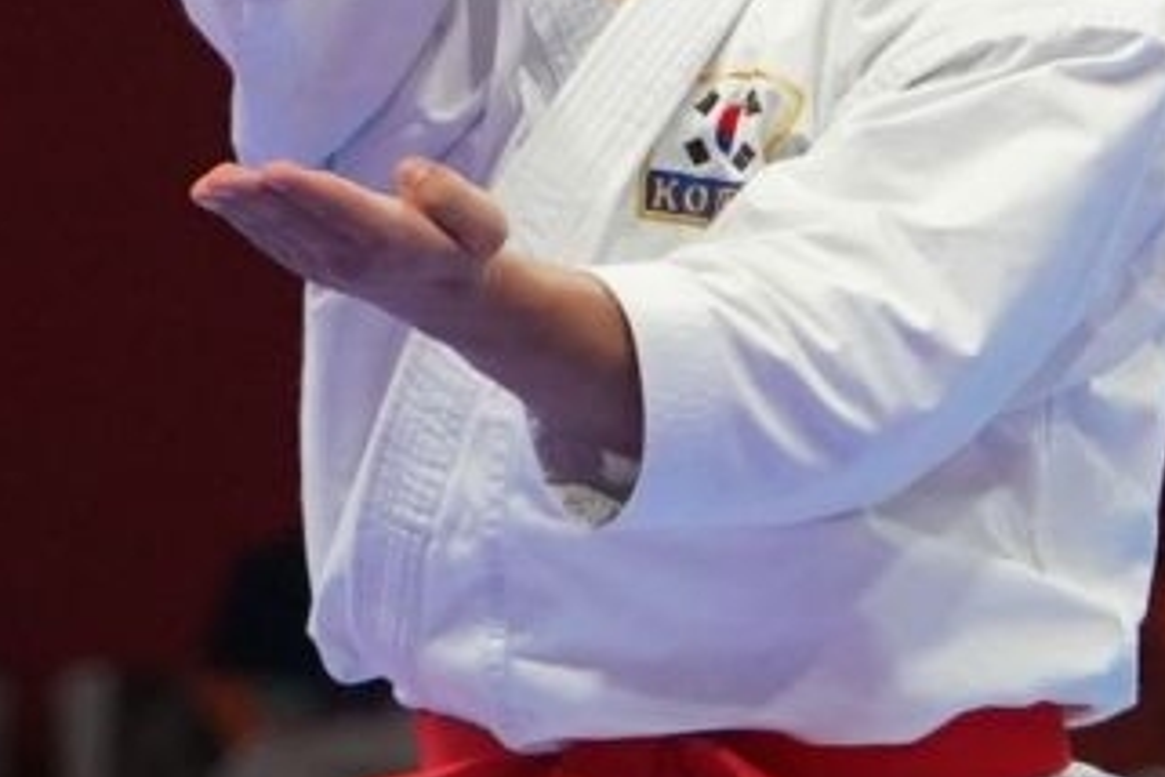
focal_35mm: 999
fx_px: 32326
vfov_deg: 1.4
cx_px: 461
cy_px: 530
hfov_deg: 2.1
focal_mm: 119
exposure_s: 1/500
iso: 1600
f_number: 4
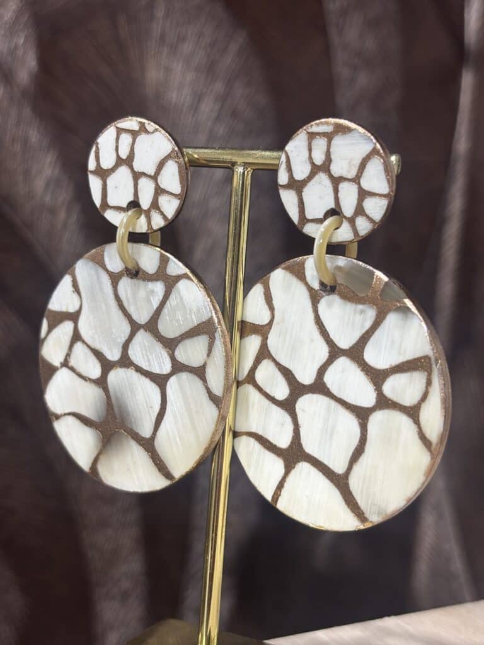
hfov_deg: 28.0
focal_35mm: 52
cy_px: 322
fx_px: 969
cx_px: 242
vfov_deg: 36.8
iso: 32
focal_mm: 5.96
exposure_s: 1/100
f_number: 1.6
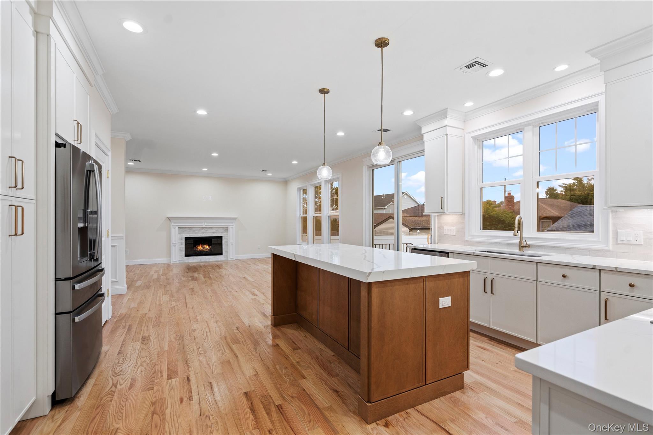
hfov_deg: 96.7
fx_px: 290
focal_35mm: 16
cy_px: 218
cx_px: 326
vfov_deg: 73.7
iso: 200
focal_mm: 16
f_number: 5.6
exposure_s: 1/80
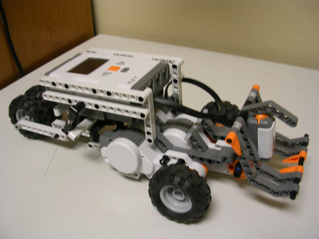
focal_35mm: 38
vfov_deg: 37.7
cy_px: 120
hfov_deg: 49.0
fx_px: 350
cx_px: 160
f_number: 2.8
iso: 50
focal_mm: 5.8
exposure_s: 1/8.6
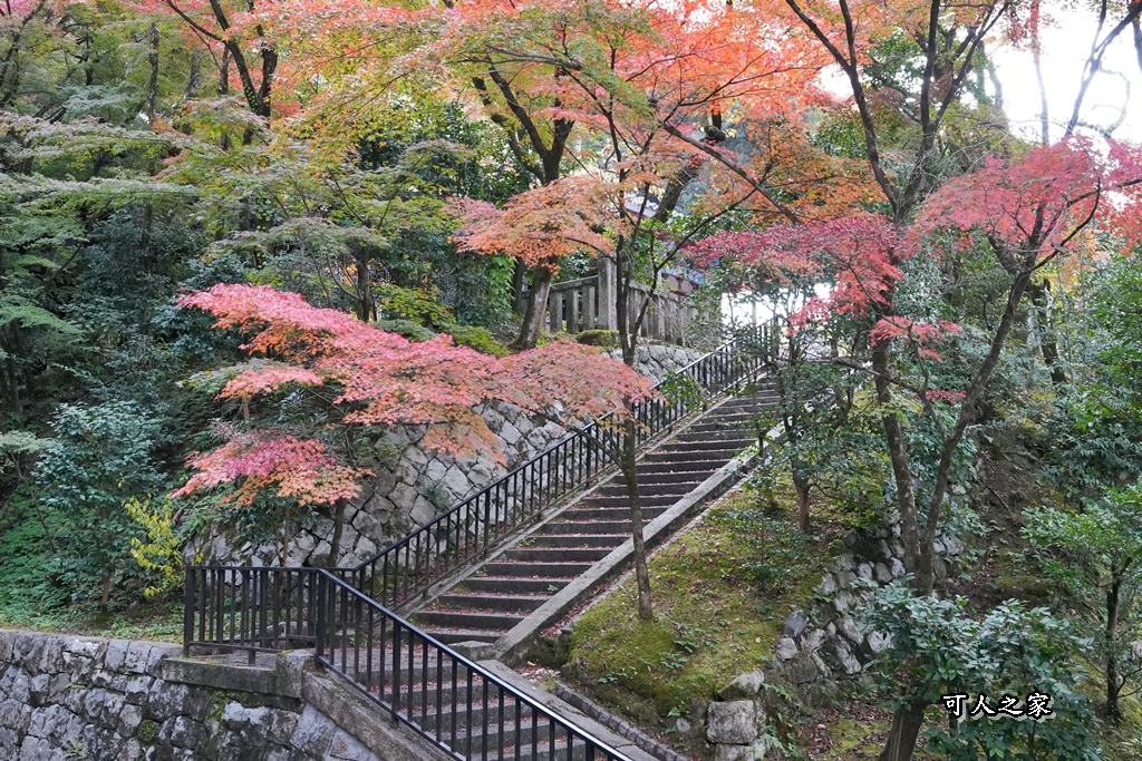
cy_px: 380
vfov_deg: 36.9
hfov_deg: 53.1
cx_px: 571
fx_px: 1142
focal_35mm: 36
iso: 2500
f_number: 7.1
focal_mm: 24
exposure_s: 1/250
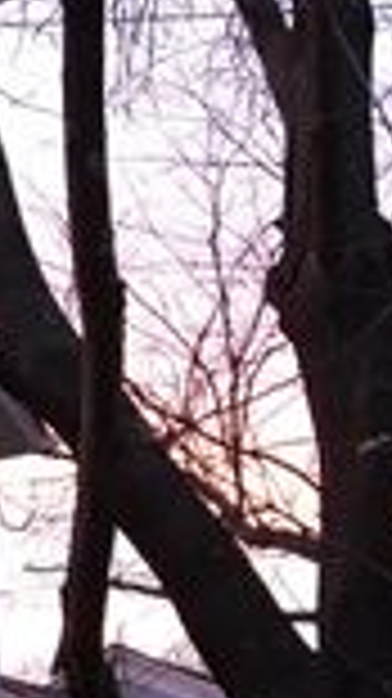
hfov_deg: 10.0
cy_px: 592
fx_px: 1888
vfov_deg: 20.6
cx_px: -617
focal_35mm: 102
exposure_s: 1/15
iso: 250
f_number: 2.2
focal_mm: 4.15
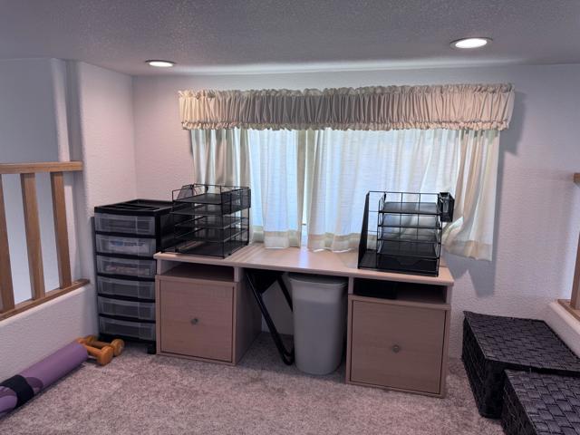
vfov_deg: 56.8
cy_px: 218
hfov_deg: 71.6
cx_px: 290
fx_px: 402
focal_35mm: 24
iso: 100
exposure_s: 1/120
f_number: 1.78
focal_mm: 6.76
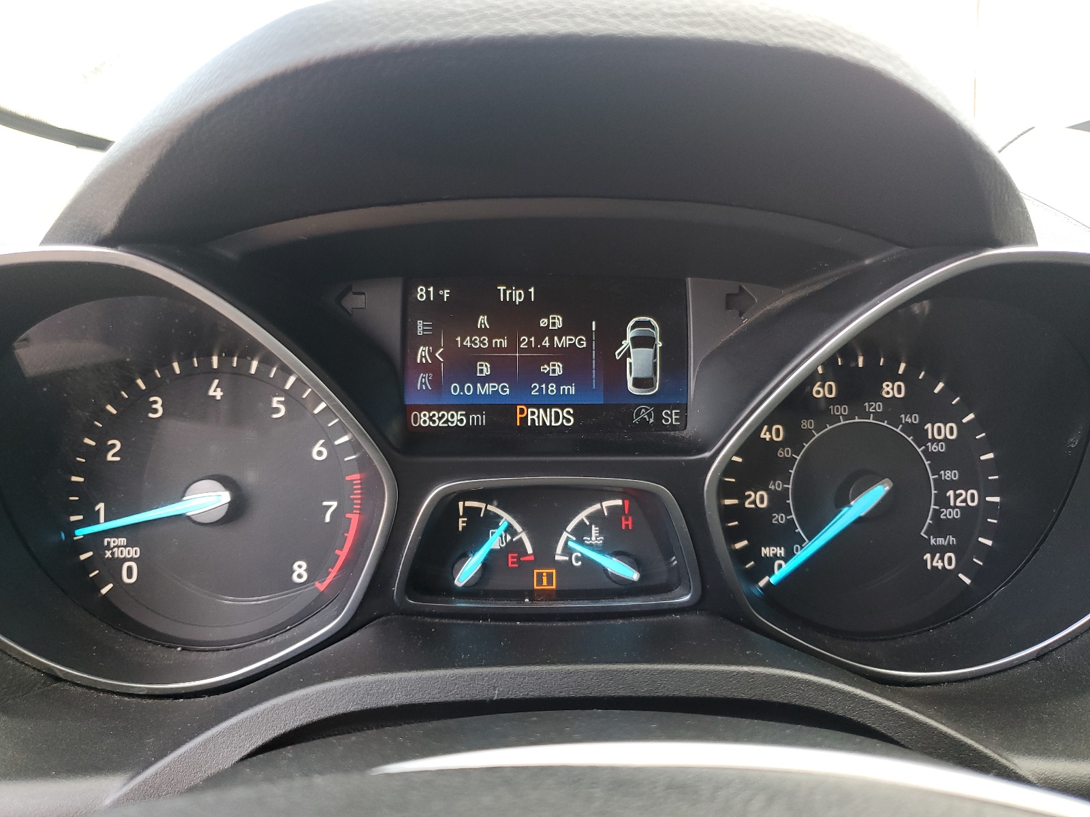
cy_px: 408
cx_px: 545
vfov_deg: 53.1
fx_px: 819
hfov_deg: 67.3
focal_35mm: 26
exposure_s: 1/120
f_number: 1.5
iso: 86
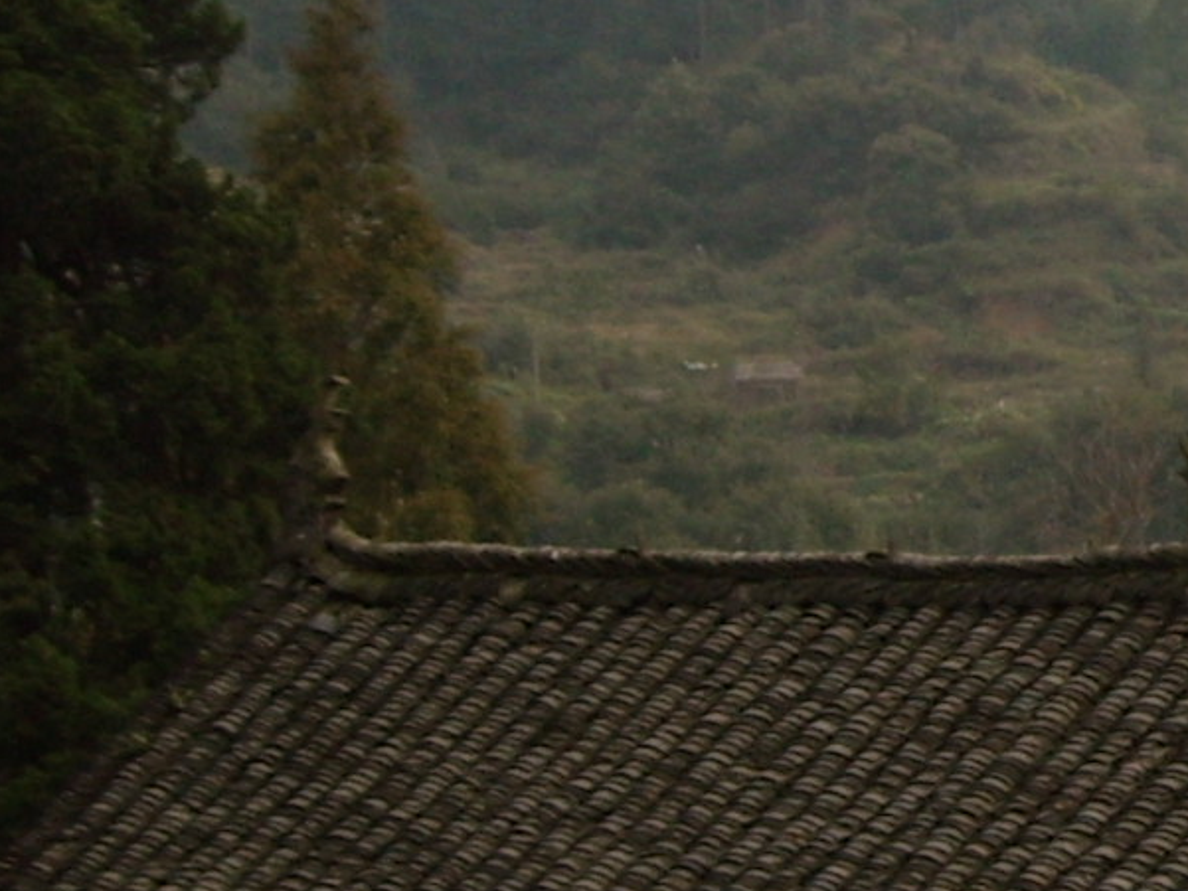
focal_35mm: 151
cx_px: 2269
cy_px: 340
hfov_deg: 11.9
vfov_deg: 9.8
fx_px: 5183
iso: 64
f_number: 2.8
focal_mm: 5.7
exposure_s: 1/272
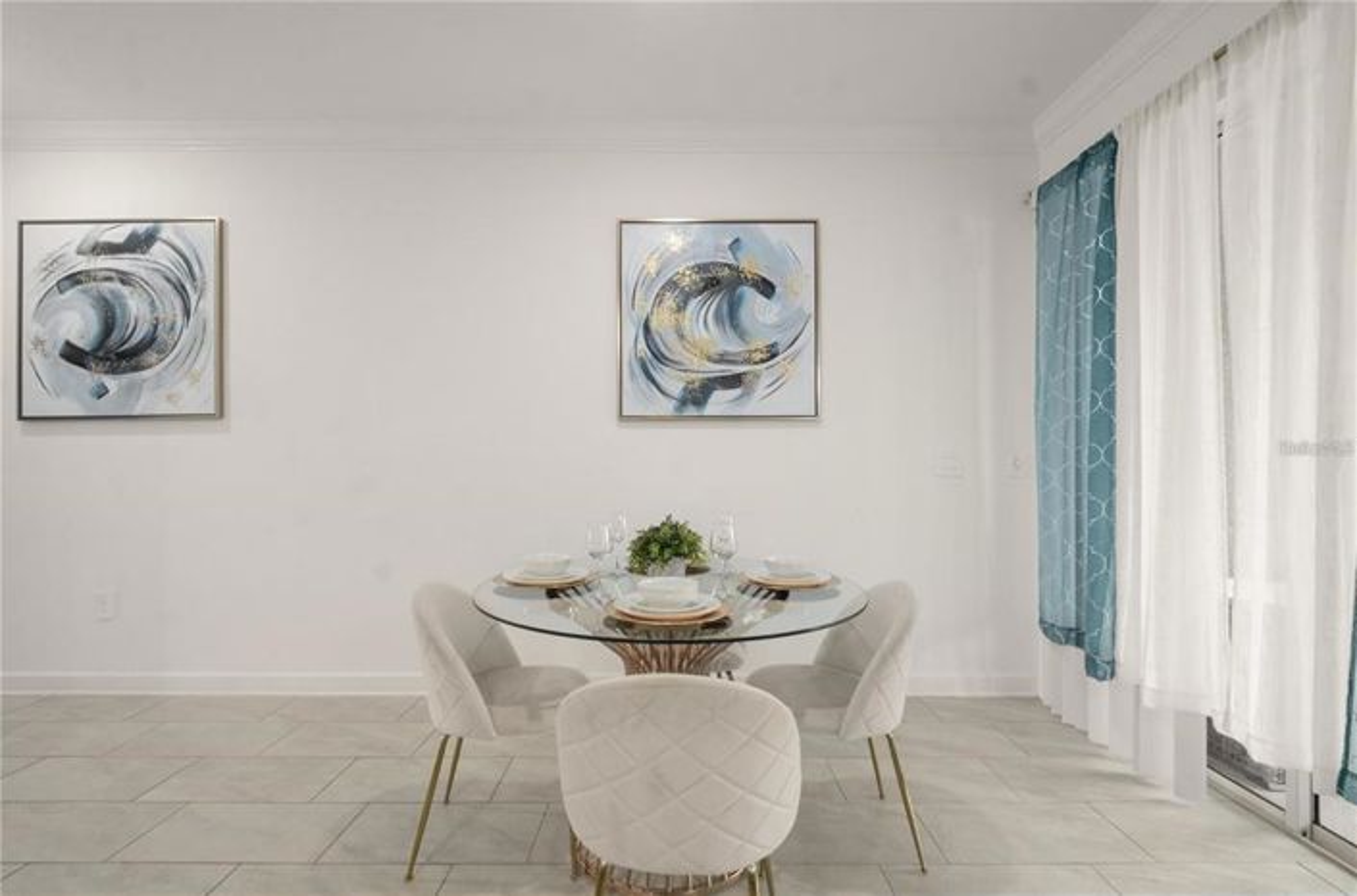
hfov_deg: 100.5
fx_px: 564
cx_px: 678
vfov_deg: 77.0
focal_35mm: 15
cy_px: 448
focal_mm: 10
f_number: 8
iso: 200
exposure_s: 1/3
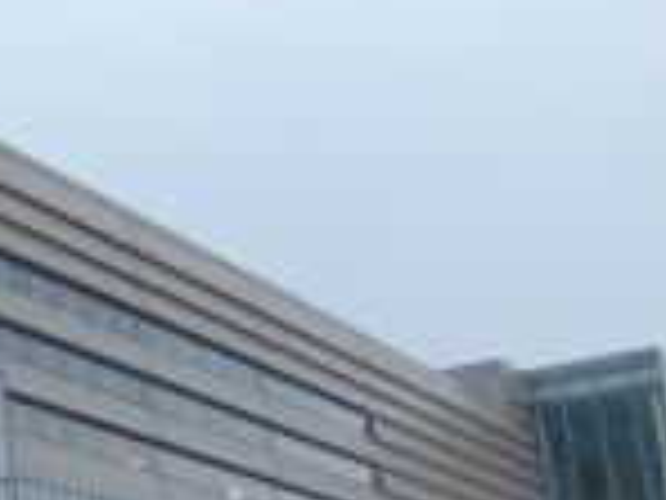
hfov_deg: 13.9
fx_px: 2328
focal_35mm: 121
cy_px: 441
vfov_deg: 12.2
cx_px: -652
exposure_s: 1/60
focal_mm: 4.9
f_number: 2.6
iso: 250
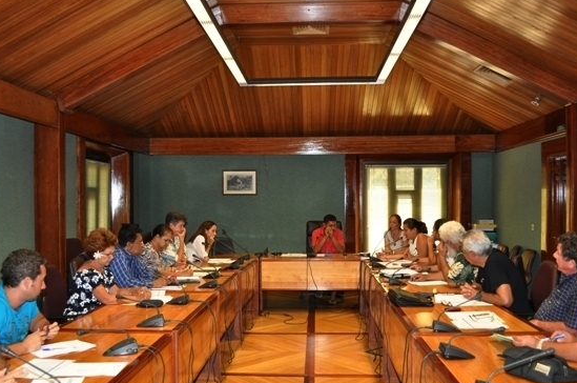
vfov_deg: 37.7
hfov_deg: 54.5
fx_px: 560
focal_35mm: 35
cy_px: 210
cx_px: 289
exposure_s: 1/60
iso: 800
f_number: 4
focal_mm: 20
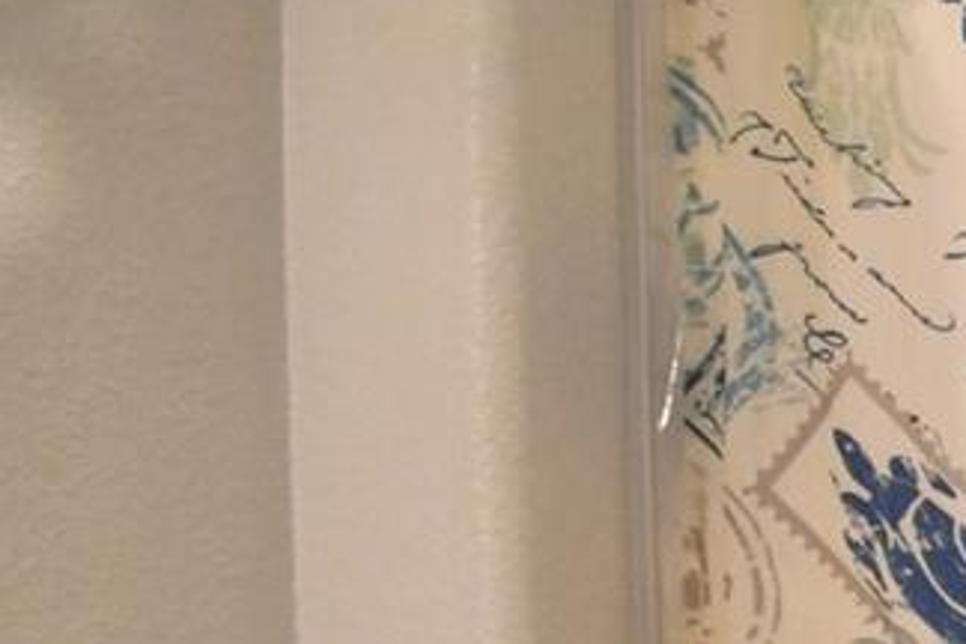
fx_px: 1986
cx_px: 2188
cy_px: 1264
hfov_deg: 16.2
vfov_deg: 15.1
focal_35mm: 74
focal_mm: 10
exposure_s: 1/100
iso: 400
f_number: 4.5
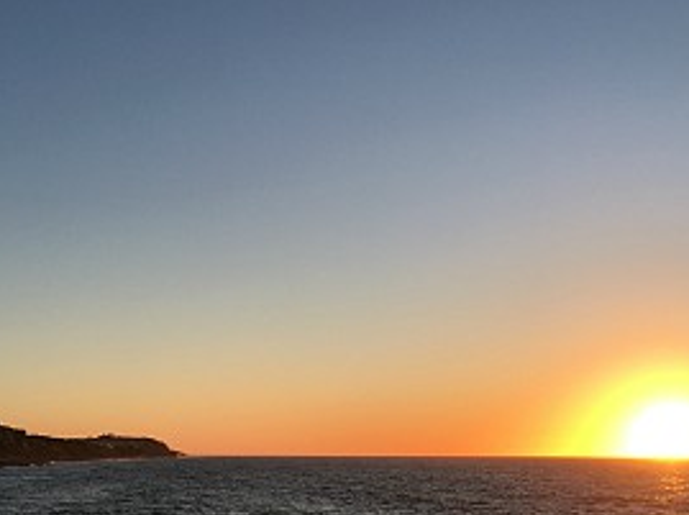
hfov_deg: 35.5
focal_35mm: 54
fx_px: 1073
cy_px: 437
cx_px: 289
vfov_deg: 26.3
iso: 25
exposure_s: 1/836
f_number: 2.2
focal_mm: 4.15
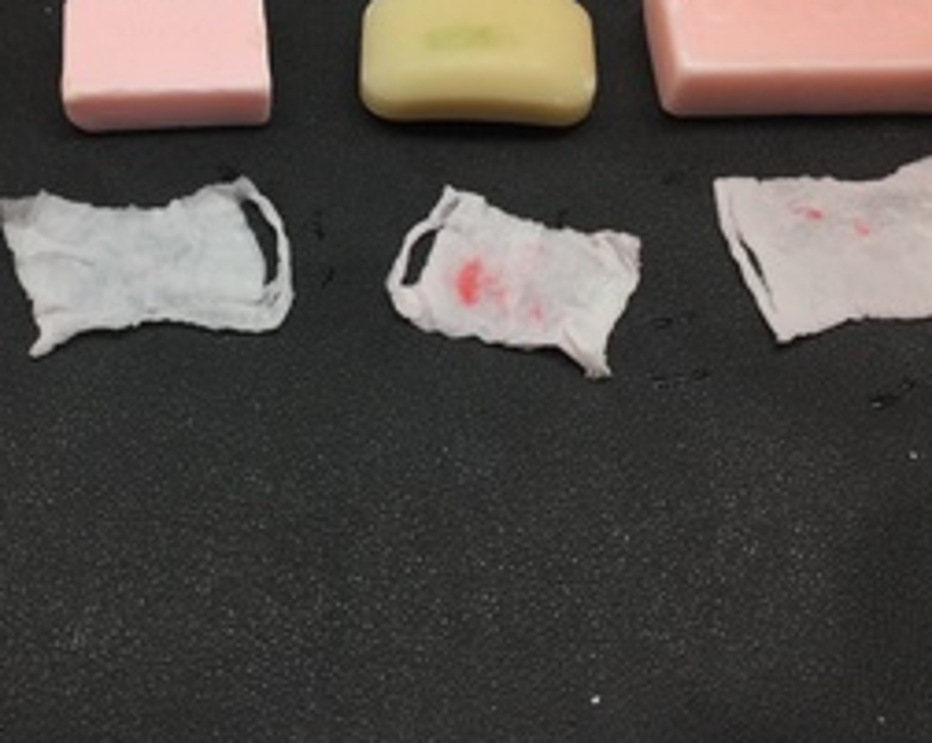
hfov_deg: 40.7
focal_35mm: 45
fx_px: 1240
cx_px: 307
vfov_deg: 32.9
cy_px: 203
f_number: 2.2
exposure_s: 1/100
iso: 32
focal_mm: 4.15
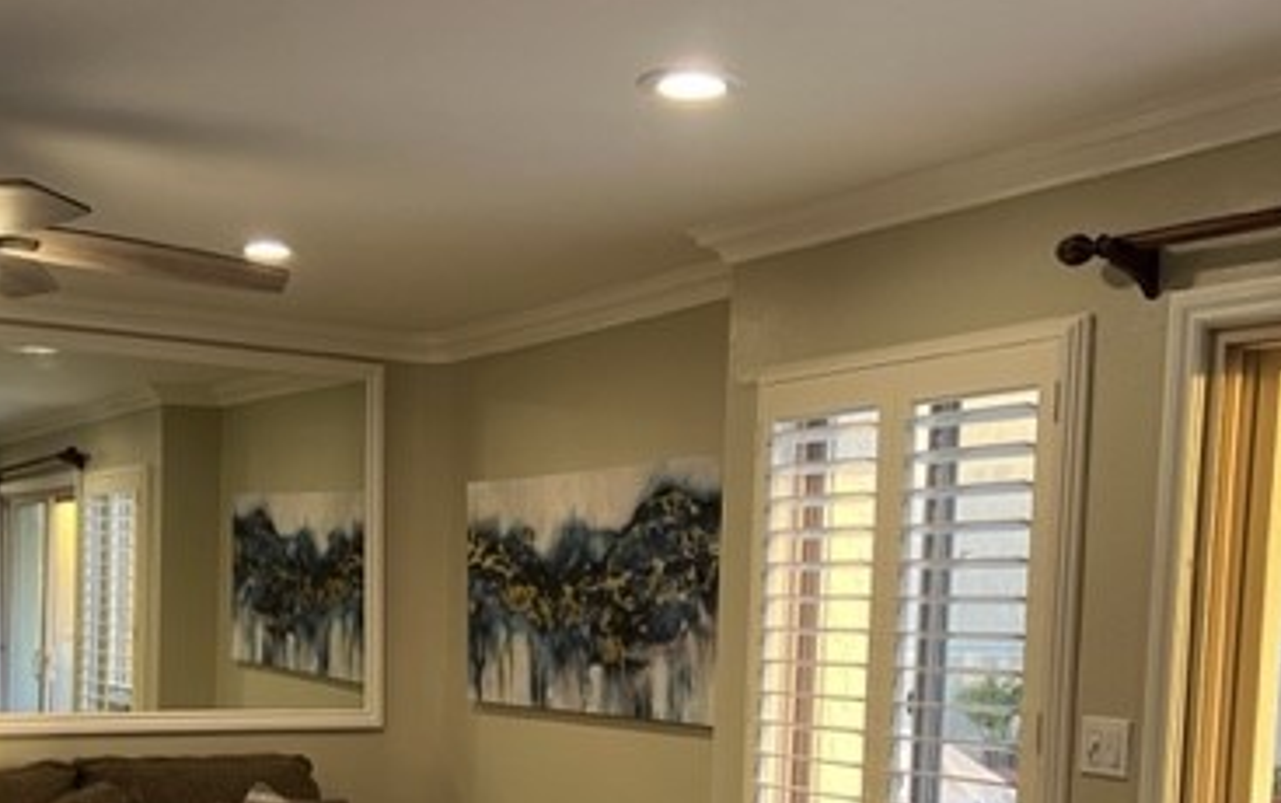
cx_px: 579
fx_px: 1677
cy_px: 754
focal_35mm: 48
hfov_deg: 41.8
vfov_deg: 25.9
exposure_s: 1/60
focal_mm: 5.7
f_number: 1.5
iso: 80
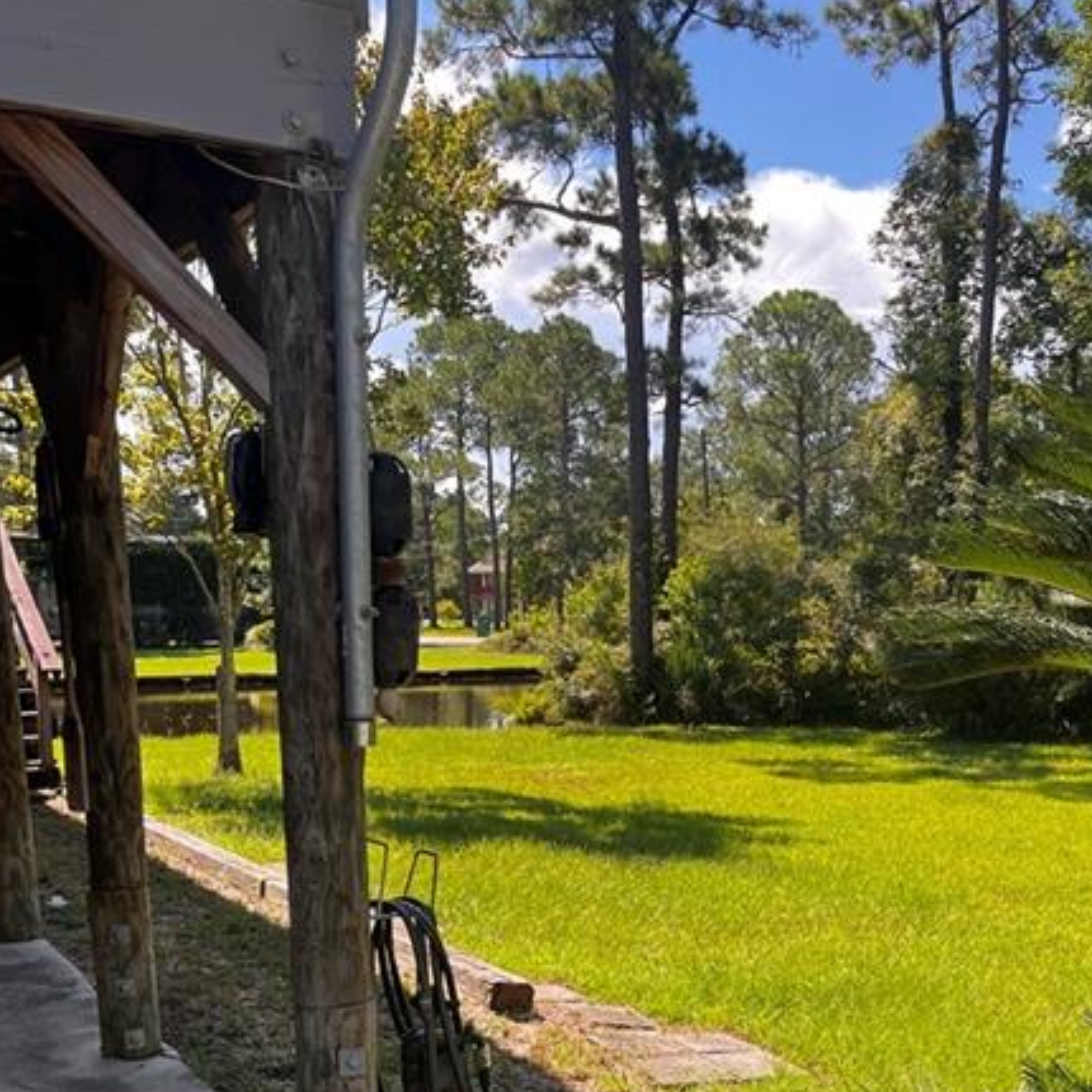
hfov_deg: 40.7
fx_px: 1463
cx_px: 668
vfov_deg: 39.3
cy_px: 881
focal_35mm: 41
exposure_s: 1/906
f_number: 1.6
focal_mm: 5.1
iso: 50
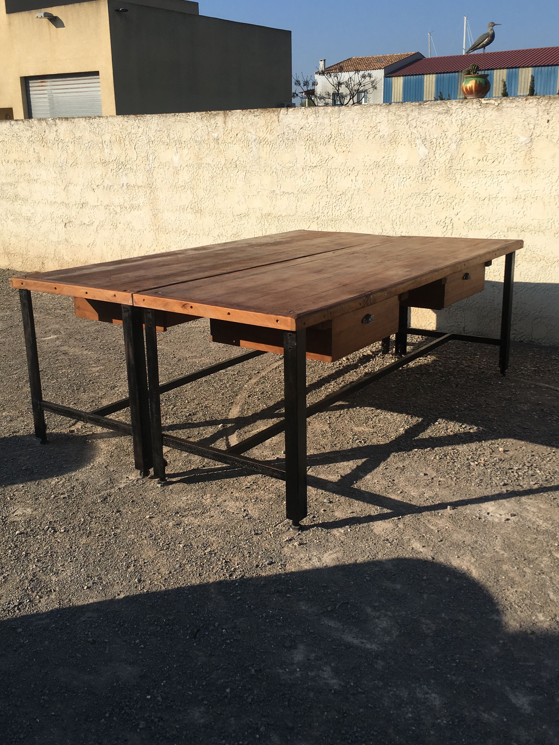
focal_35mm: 34
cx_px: 263
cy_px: 337
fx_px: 732
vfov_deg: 53.9
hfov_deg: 41.8
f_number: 2.2
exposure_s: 1/2331
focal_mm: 4.15
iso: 25
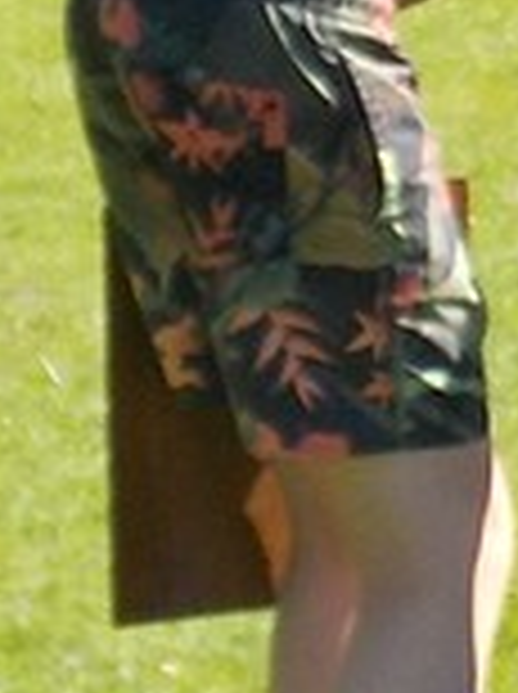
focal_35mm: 313
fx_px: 6262
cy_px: -14
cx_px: 1401
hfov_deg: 4.6
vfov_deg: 6.3
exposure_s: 1/320
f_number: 4.2
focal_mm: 6.4
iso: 125
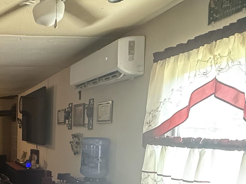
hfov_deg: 39.0
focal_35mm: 40
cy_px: 155
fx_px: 284
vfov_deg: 34.5
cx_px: -21
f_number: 2.2
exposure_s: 1/60
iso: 800
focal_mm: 2.22
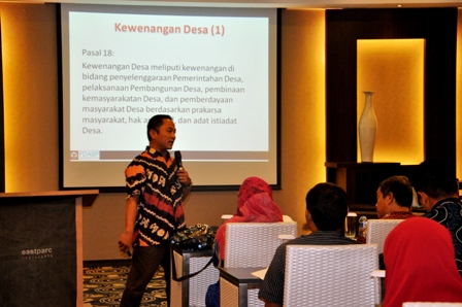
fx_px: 1116
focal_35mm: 87
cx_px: 231
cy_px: 154
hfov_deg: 23.4
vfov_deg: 15.7
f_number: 5
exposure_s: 1/80
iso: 1600
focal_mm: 58
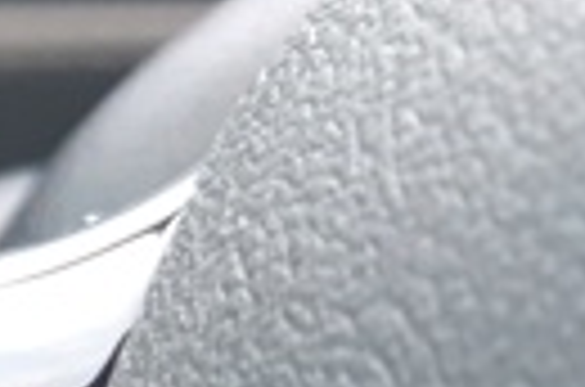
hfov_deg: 9.9
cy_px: 904
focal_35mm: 167
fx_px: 2707
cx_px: -1048
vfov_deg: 7.7
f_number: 1.7
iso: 250
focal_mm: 3.92
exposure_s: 1/50
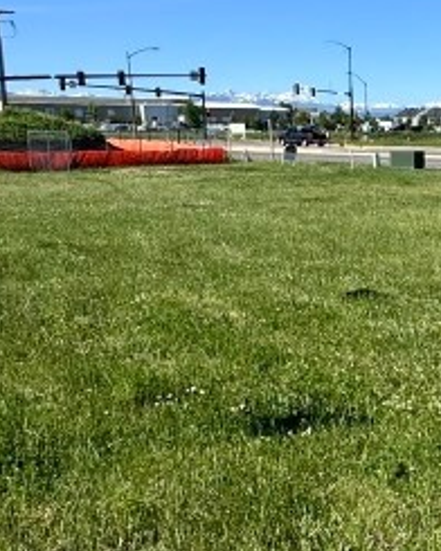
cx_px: 664
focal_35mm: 57
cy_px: 236
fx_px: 930
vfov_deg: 33.0
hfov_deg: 22.0
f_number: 2.2
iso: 50
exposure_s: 1/1880
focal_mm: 2.22
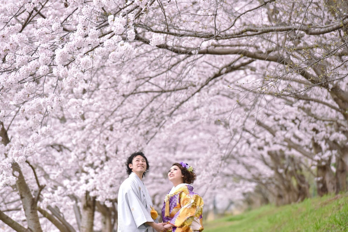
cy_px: 116
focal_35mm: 200
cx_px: 174
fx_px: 1934
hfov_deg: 10.3
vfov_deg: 6.9
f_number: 5.6
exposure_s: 1/1000
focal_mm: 200
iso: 1000
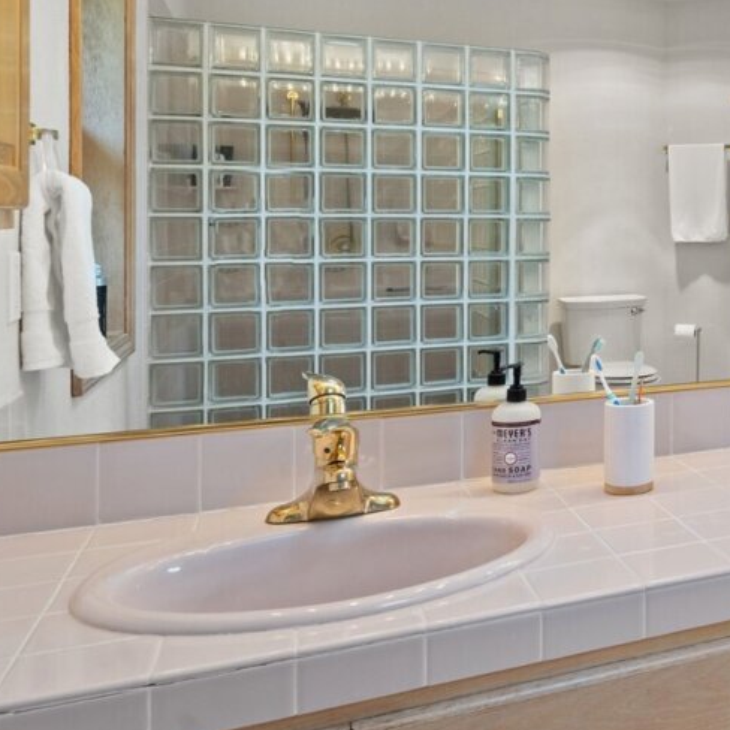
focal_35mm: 39
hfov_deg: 34.2
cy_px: 194
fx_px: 930
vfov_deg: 41.7
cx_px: 883
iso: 640
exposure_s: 1/15
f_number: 8
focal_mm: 16
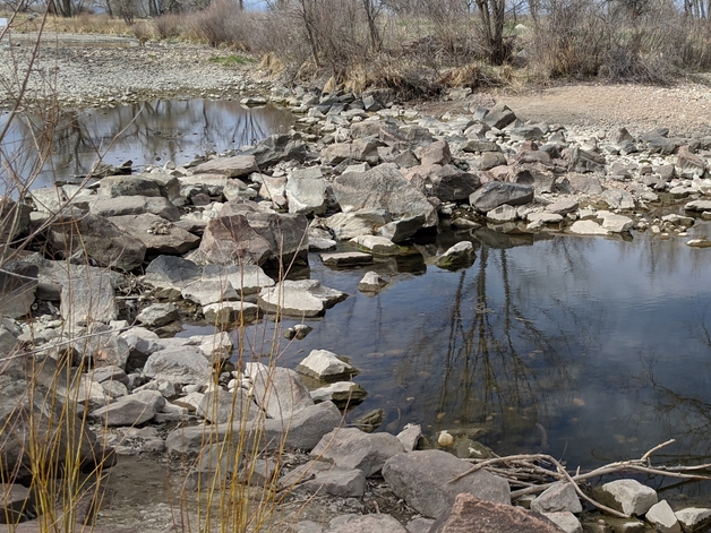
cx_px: 536
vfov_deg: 32.9
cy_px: 287
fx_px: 904
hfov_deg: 41.6
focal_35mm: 44
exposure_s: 1/2611
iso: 61
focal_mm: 4.44
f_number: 1.8
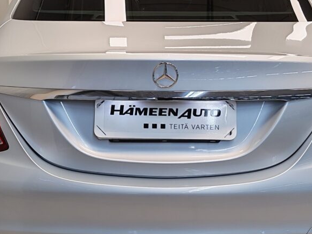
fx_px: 622
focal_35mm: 69
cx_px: 162
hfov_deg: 28.2
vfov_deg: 21.3
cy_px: 99
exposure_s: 1/100
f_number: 1.6
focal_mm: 5.4
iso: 64
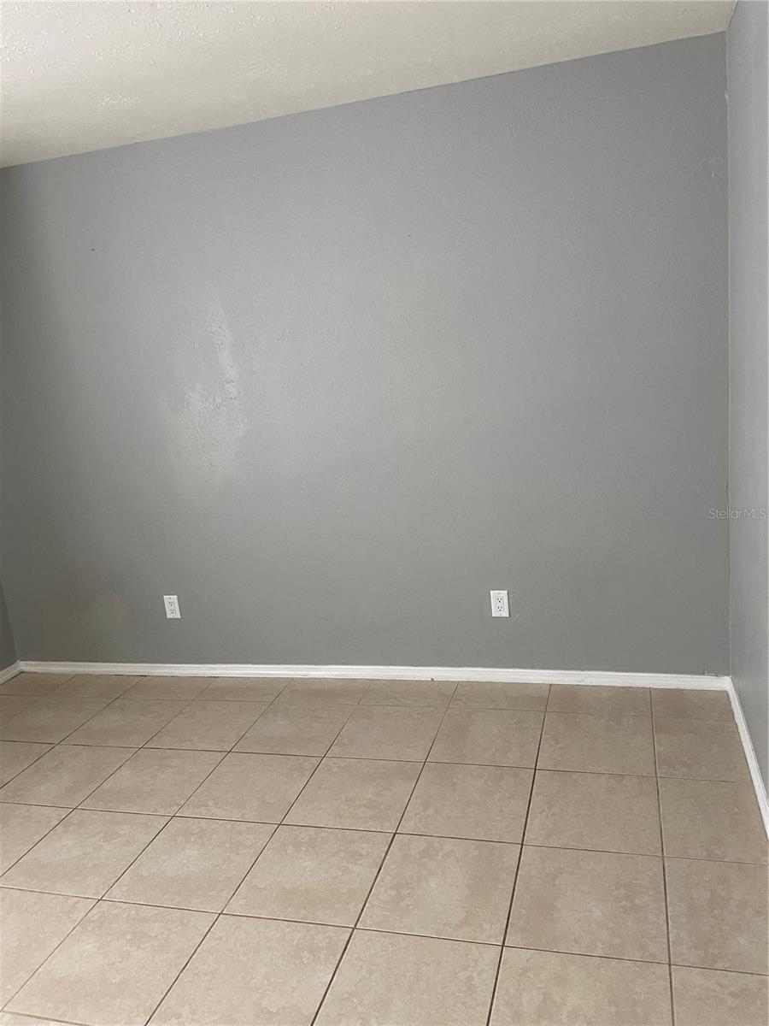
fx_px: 770
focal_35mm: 26
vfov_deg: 67.3
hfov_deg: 53.1
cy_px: 513
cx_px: 384
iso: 160
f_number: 1.8
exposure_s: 1/60
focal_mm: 4.25
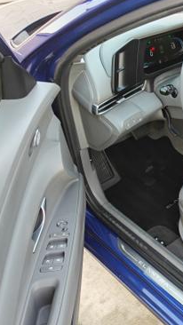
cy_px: 159
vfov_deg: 55.3
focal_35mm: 36
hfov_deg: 29.3
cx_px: 207
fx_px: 310
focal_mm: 5.59
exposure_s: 1/50
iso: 800
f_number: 1.8
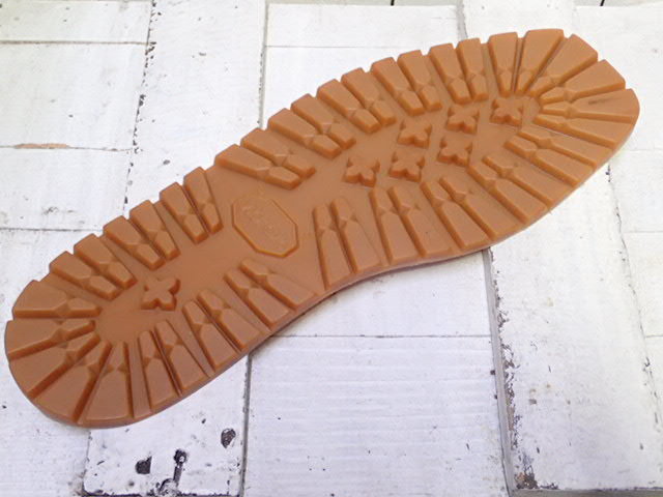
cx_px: 332
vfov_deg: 31.5
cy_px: 248
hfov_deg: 41.2
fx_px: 881
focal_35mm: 46
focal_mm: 8.41
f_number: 3.1
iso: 800
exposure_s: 1/15
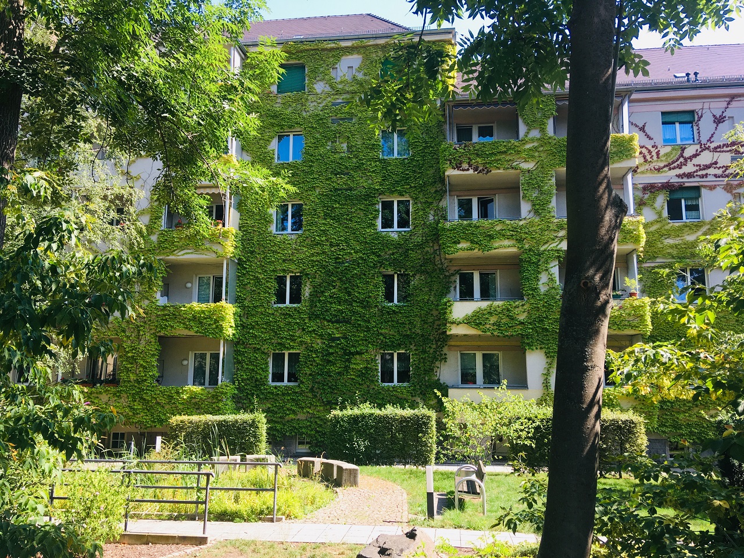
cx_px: 372
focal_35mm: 29
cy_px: 279
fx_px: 623
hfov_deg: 61.7
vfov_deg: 48.2
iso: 25
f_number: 2.2
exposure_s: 1/331
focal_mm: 4.15
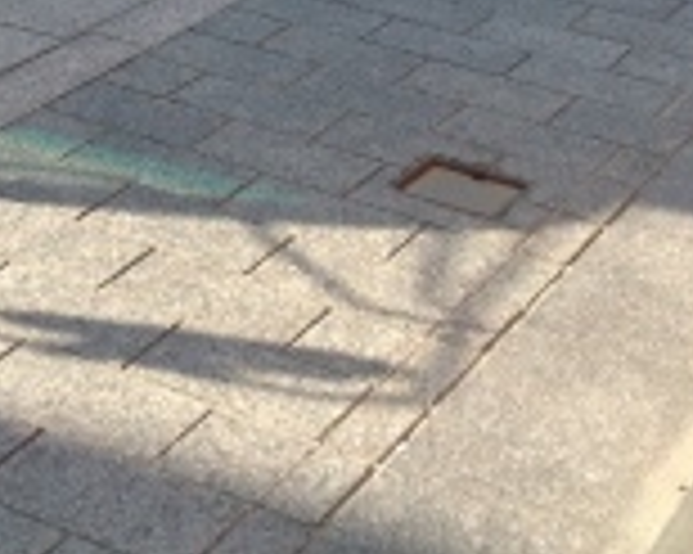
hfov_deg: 17.0
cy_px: -277
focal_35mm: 111
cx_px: 14
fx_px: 2275
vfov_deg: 13.1
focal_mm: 4.28
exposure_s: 1/426
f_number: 2.4
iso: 50
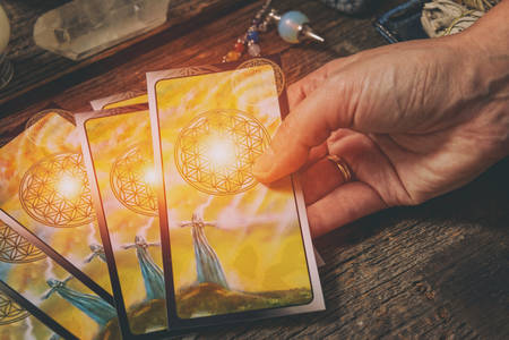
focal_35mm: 60
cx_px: 254
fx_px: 848
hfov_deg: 33.4
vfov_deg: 22.6
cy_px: 170
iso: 200
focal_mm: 60
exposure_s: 1/125
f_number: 8
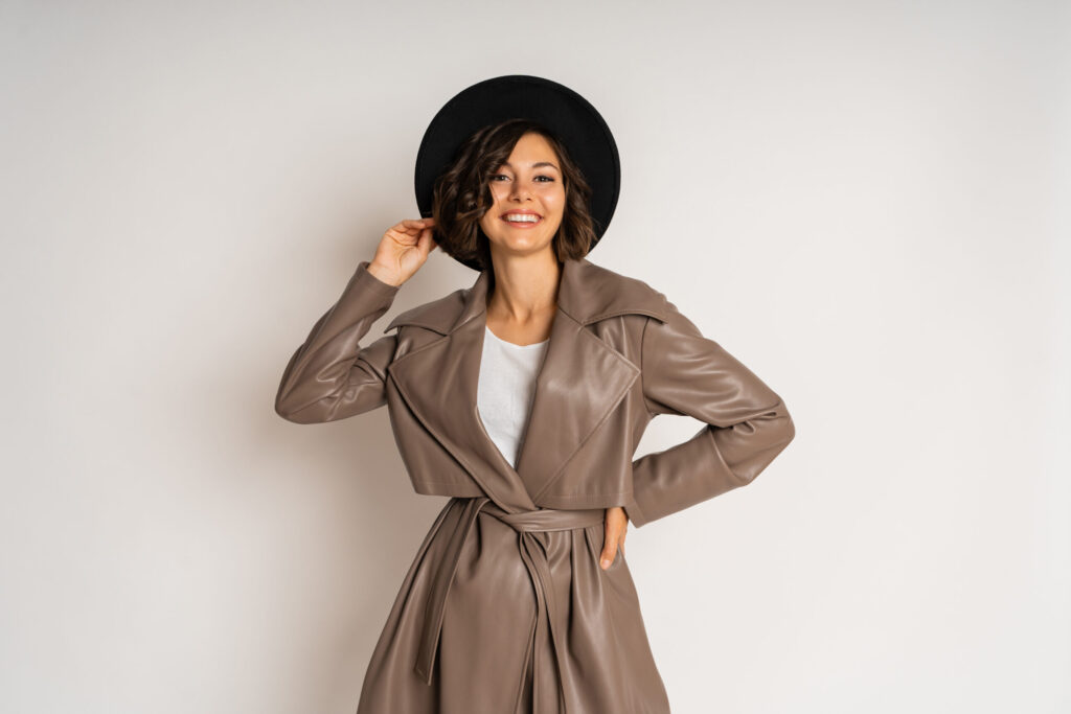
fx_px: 952
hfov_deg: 58.7
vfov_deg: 41.1
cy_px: 357
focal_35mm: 32
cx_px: 536
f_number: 5.6
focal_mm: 32
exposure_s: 1/160
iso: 100
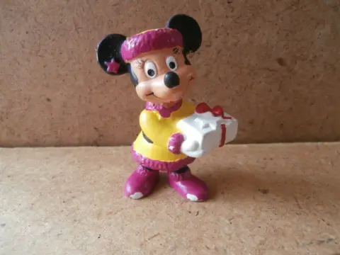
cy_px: 128
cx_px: 170
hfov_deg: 71.6
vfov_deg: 56.8
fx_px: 236
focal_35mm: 24
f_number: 3
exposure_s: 1/30
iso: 200
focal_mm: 4.2
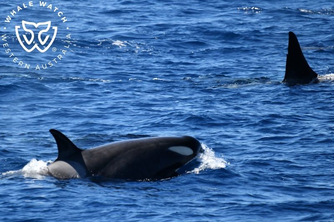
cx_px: 167
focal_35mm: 600
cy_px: 111
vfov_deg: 2.3
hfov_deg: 3.4
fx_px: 5565
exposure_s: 1/8000
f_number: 6.3
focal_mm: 600
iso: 1800
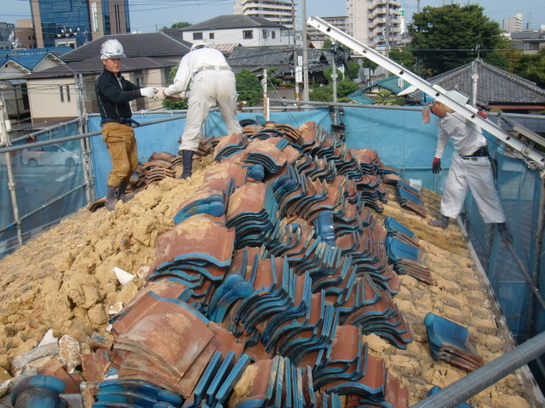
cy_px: 204
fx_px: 598
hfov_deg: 49.0
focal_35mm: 38
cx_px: 272
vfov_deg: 37.7
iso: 64
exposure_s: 1/400
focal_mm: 6.66
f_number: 3.9
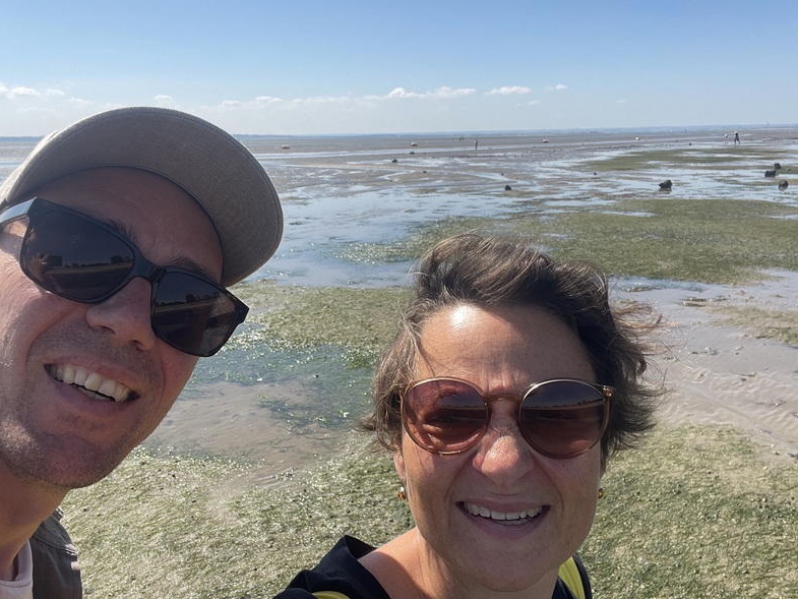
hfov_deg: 59.9
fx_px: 692
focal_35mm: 30
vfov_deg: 46.8
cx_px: 387
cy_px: 306
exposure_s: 1/389
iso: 25
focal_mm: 2.71
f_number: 2.2
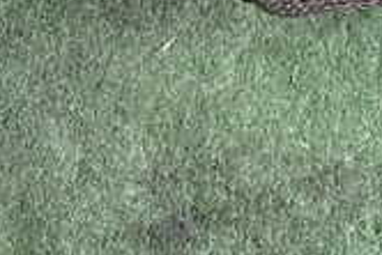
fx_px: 998
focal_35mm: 94
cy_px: -145
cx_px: -90
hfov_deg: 20.2
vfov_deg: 13.6
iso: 100
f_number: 2
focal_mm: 4.5
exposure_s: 1/125
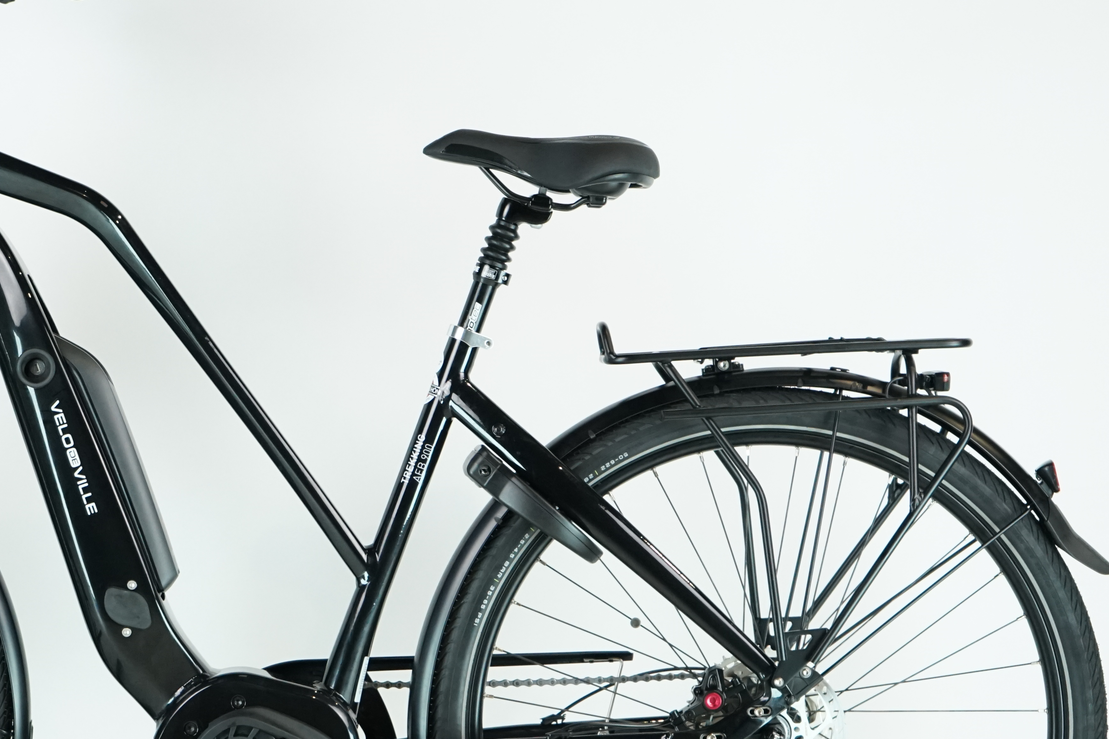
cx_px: 241
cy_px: 449
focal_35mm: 120
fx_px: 3696
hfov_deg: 16.9
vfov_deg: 11.4
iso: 2000
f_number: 5.6
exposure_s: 1/200
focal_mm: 70
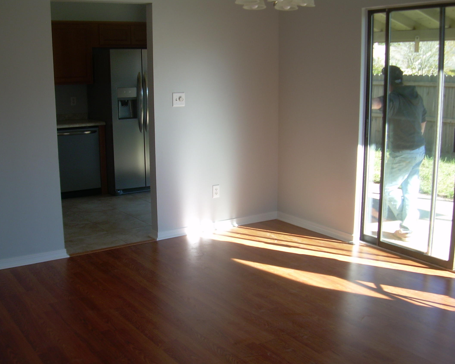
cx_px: 214
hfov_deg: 45.8
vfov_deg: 37.3
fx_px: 539
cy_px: 180
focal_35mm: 40
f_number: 2.8
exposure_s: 1/115
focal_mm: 6.3
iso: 50
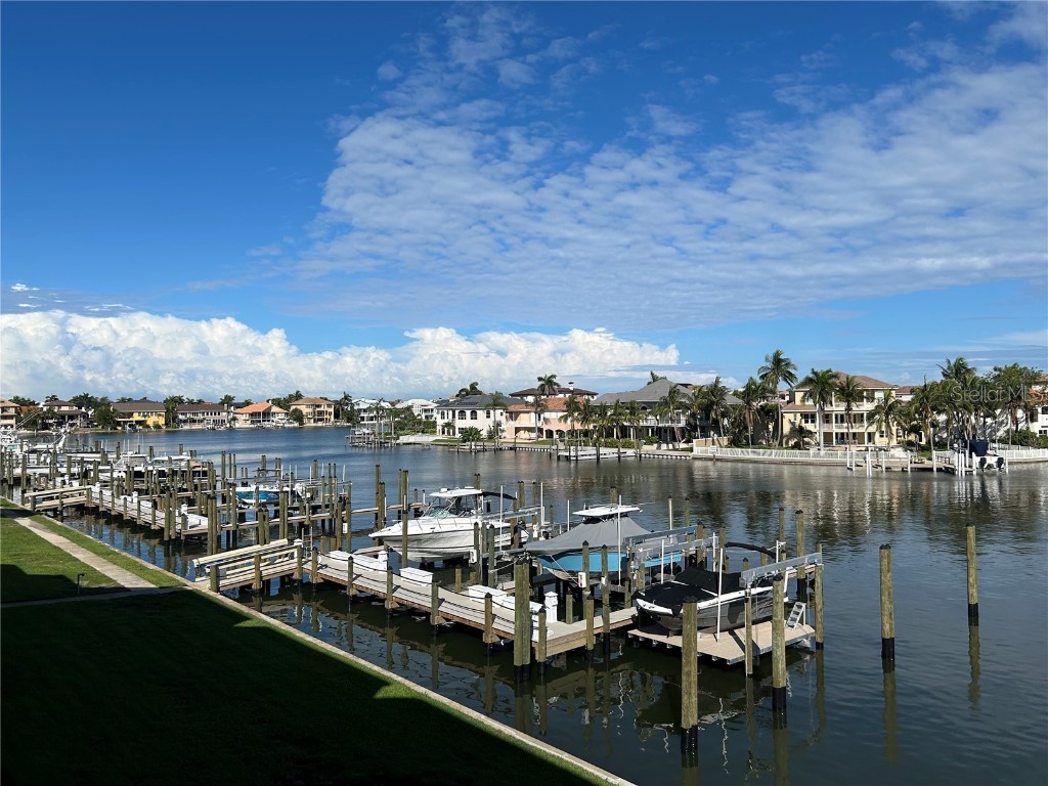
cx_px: 524
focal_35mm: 26
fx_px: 787
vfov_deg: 53.1
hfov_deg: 67.3
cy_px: 393
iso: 50
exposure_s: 1/7463
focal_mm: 5.7
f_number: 1.5
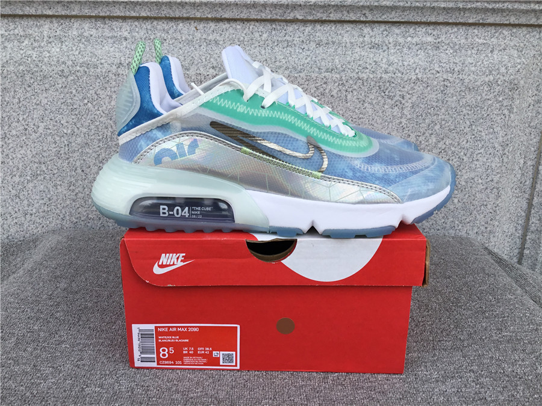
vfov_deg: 45.4
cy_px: 203
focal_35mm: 31
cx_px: 271
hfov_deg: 58.4
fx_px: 485
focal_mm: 3.3
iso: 25
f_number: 2.4
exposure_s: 1/485
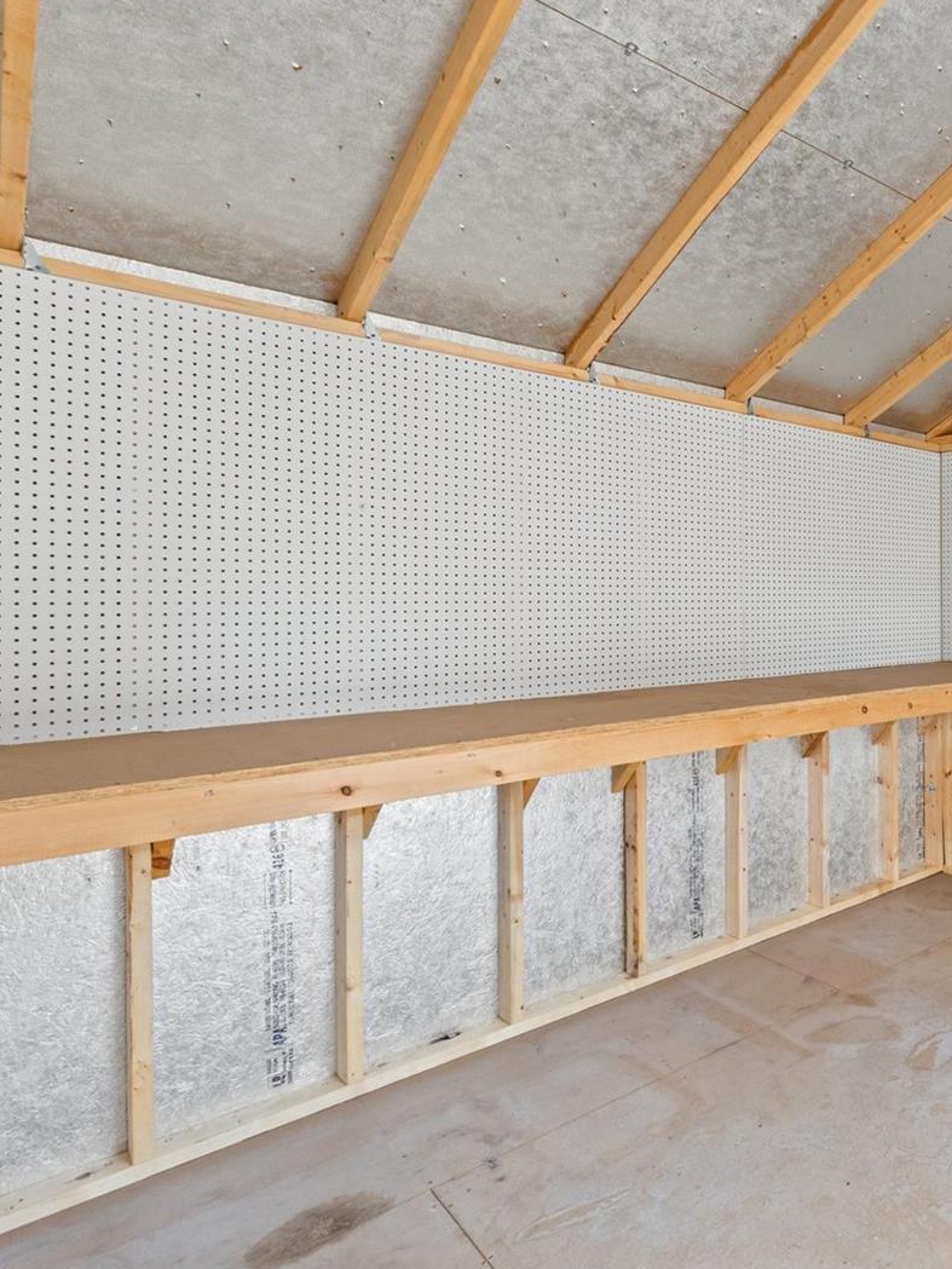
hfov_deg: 49.5
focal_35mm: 22
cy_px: 633
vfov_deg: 76.4
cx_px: 957
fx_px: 807
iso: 400
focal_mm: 10
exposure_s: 1/13
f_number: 8
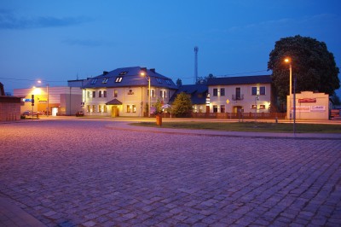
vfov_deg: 42.3
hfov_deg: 60.3
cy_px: 114
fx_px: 293
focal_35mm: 31
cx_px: 170
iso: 200
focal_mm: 21
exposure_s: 1/2
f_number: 1.8
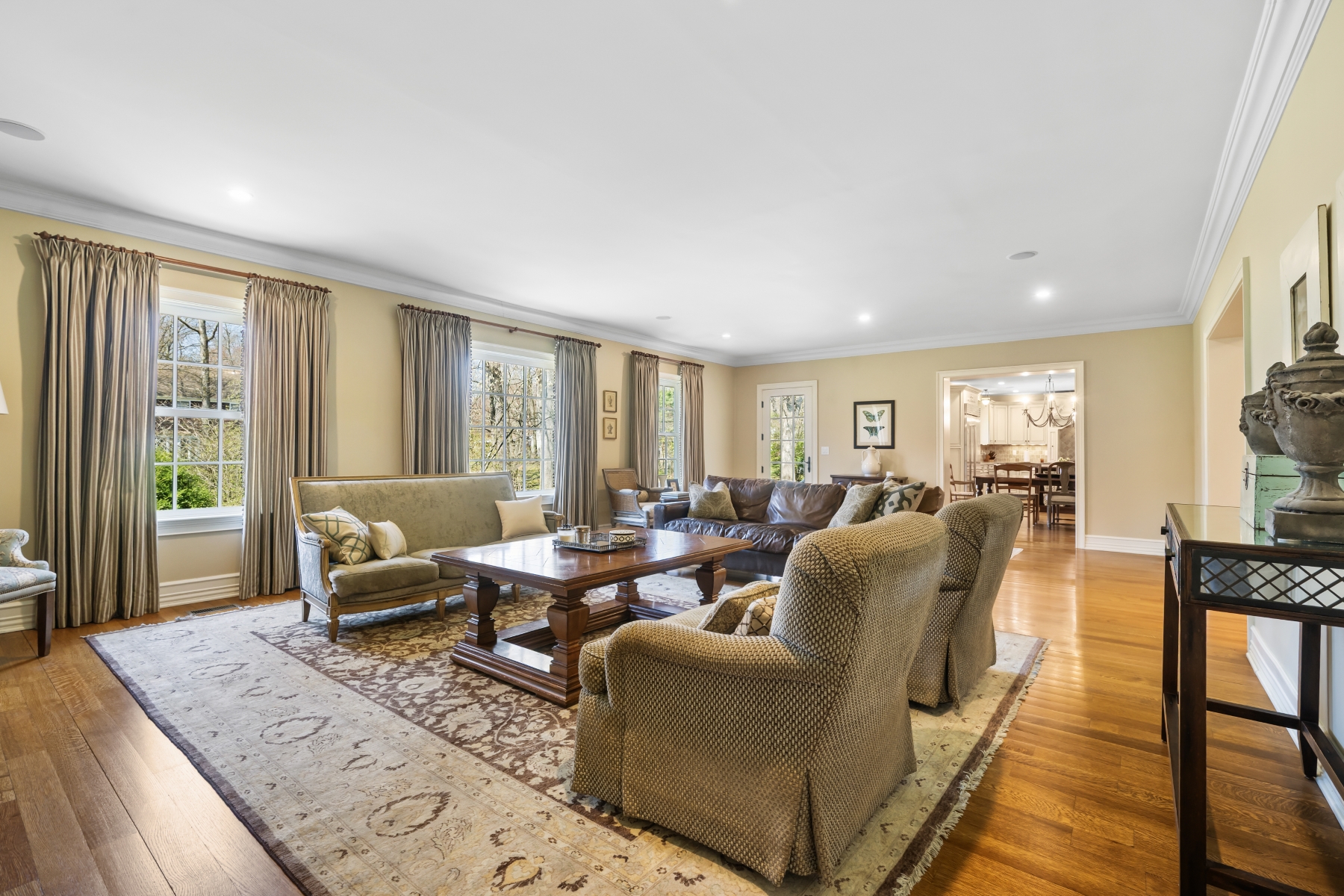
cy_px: 448
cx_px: 672
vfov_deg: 73.7
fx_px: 597
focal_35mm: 16
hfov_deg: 96.7
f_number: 9
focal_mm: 16
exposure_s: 1.3
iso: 400
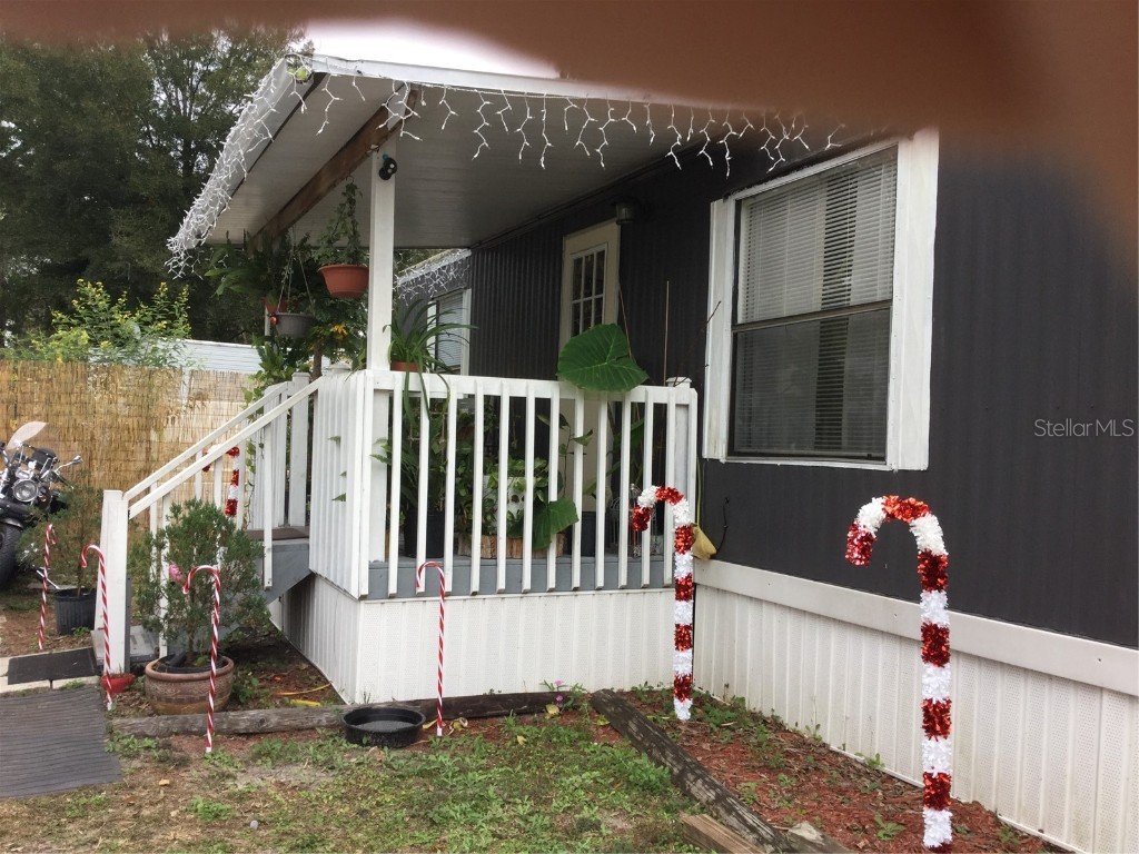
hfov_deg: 58.4
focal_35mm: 31
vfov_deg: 45.4
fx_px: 1020
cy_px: 427
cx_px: 570
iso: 32
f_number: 2.4
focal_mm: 3.3
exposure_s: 1/120
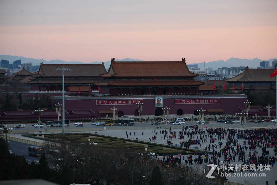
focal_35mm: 175
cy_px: 92
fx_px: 1347
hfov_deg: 11.7
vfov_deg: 7.9
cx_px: 138
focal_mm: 175
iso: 400
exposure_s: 1/50
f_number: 5
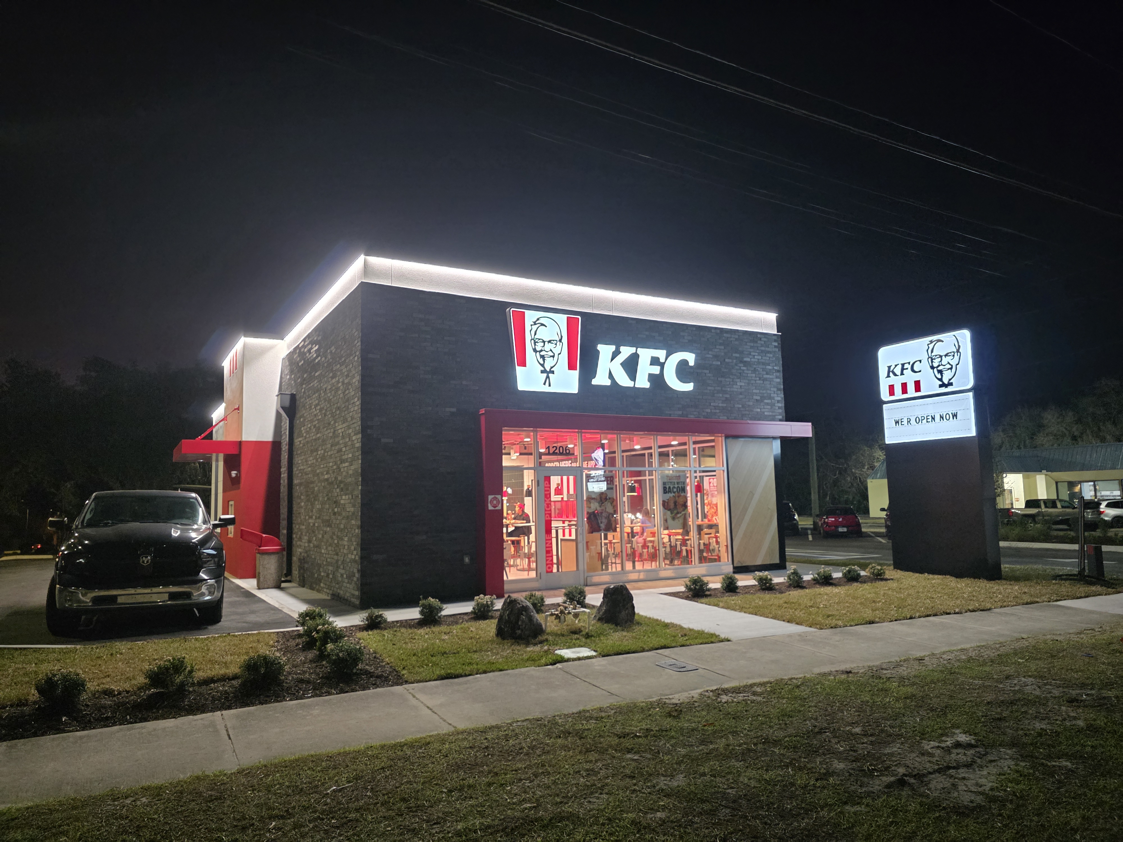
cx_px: 562
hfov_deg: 73.9
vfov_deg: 58.9
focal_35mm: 23
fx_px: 746
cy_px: 421
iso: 1250
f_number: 1.7
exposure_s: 1/120
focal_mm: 6.3
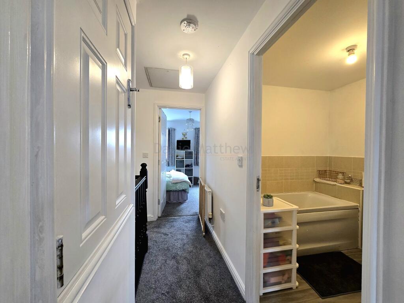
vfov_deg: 89.9
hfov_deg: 106.2
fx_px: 152
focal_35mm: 13
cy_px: 152
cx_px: 202
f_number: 2.2
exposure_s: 1/50
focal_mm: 2.2
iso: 160
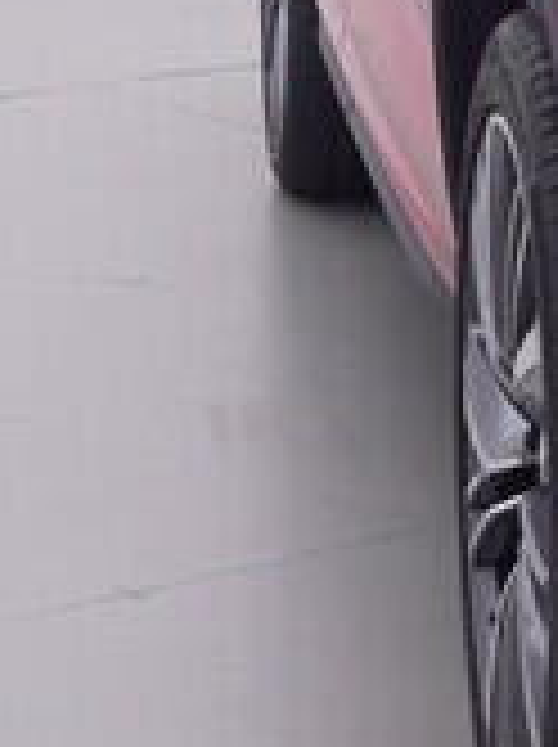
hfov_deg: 7.7
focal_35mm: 188
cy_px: -166
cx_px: 860
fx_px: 4055
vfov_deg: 10.3
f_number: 5
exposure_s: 1/80
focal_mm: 15
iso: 200
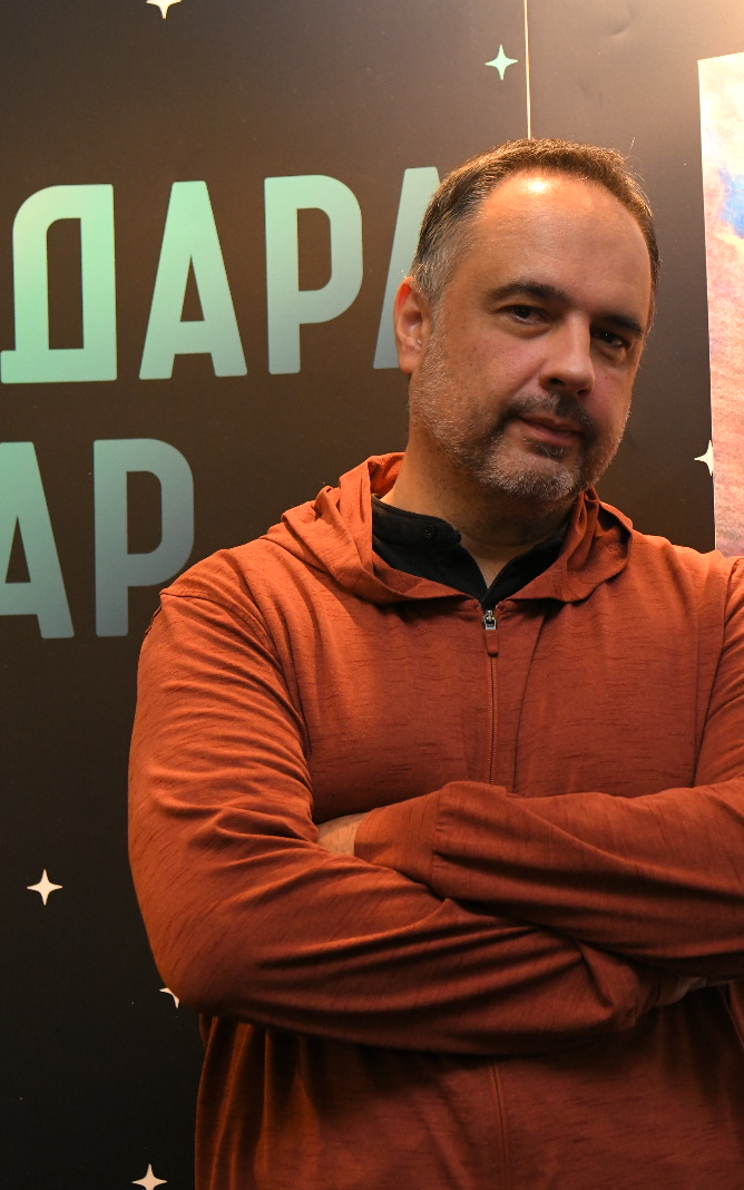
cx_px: 784
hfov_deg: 15.0
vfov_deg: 24.4
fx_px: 2756
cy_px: 592
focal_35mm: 85
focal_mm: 55
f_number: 5.6
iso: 2500
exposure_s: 1/160
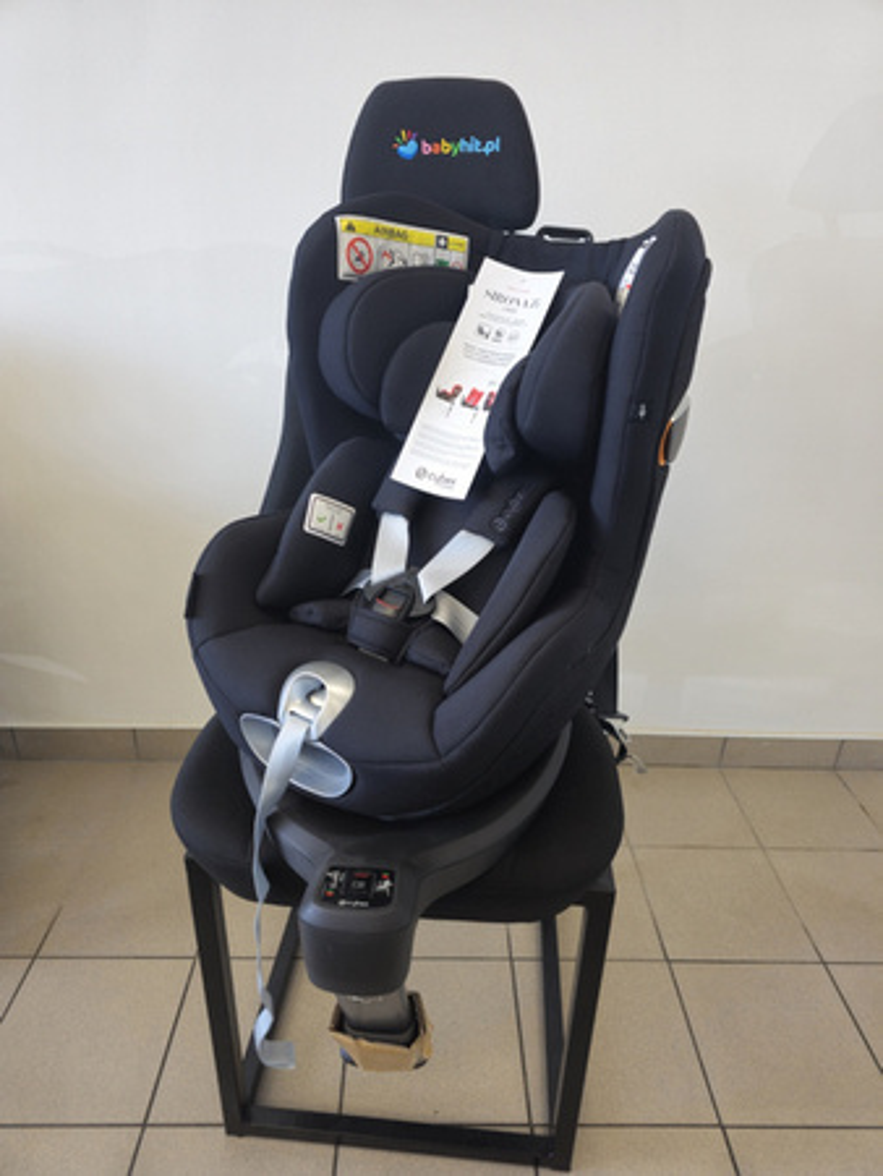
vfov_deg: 73.9
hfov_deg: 58.9
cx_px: 442
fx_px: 782
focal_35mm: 23
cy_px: 588
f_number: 1.7
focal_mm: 6.3
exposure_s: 1/50
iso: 25
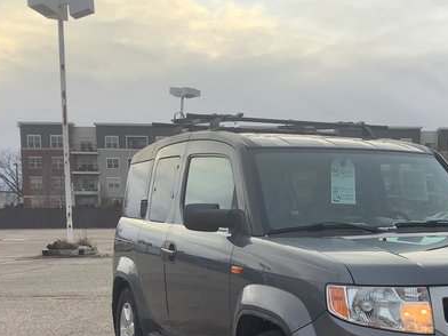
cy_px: 289
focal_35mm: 57
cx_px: 362
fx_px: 738
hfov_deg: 32.8
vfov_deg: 25.0
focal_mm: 3.3
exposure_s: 1/128
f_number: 2.4
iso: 25
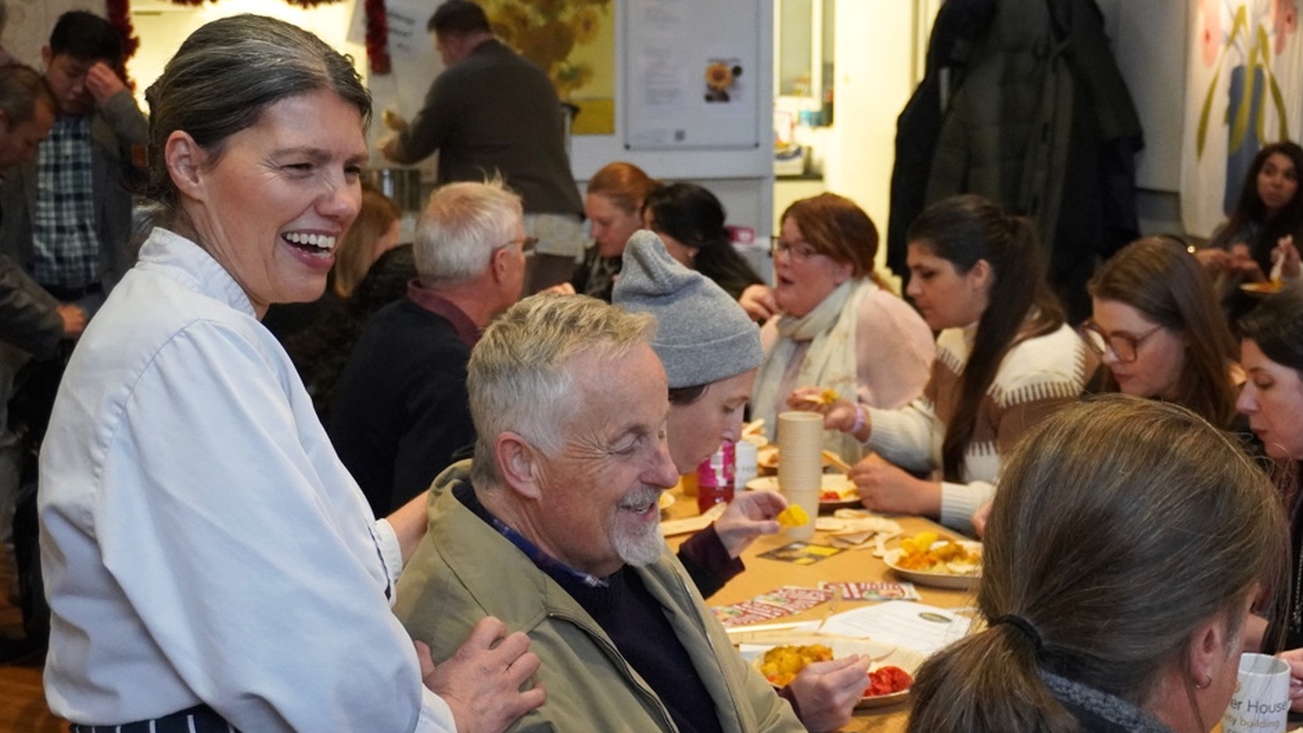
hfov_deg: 37.5
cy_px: 401
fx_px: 1919
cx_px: 647
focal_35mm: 56
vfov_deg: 21.6
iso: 6400
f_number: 5.6
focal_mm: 35
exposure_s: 1/125
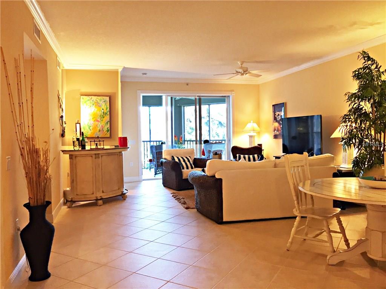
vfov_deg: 48.2
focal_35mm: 29
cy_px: 144
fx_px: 323
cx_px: 193
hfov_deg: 61.7
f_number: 2.2
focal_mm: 4.15
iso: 80
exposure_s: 1/30
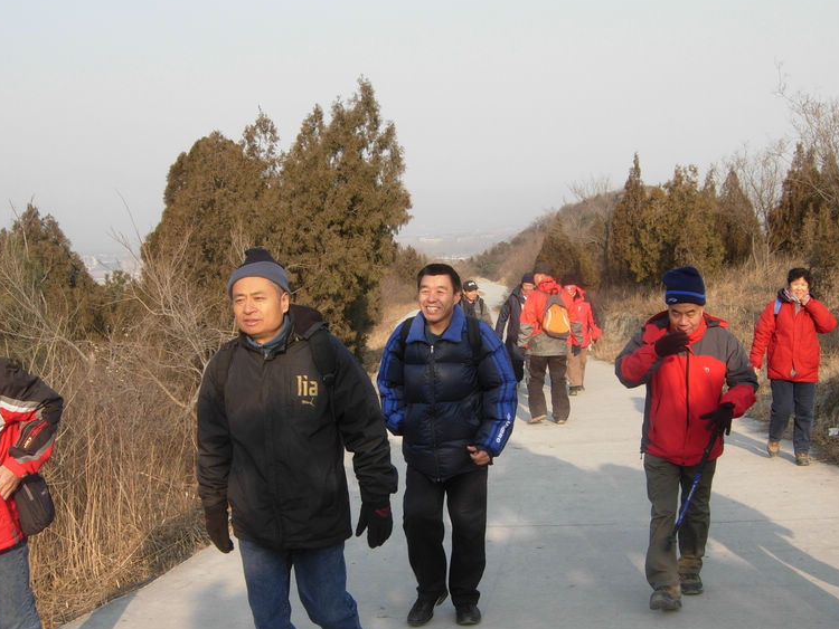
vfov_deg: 30.2
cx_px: 439
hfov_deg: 39.6
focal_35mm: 48
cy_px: 393
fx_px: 1164
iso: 50
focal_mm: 7.5
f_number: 4.8
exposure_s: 1/209
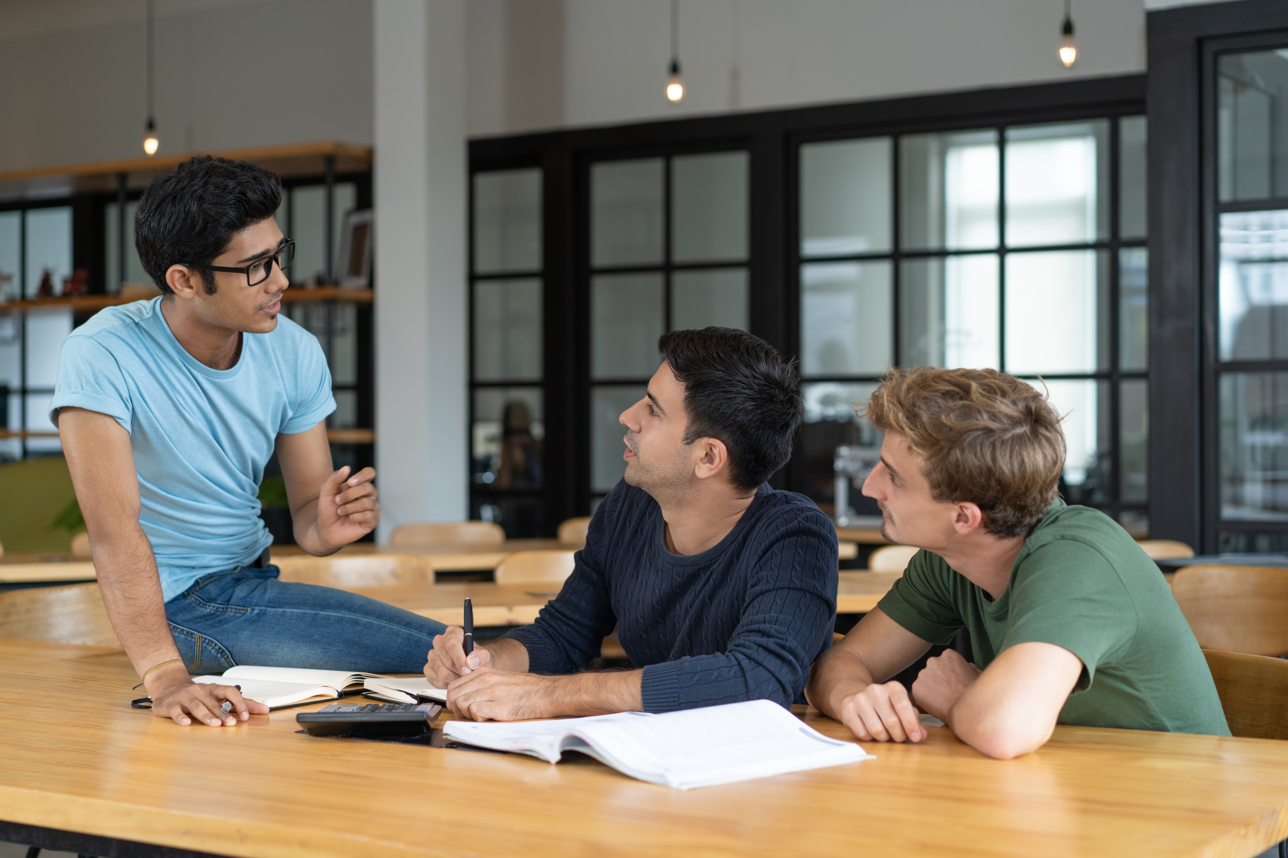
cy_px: 429
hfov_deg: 36.2
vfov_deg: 24.6
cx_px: 644
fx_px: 1968
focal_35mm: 55
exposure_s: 1/200
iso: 250
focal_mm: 55
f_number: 2.5
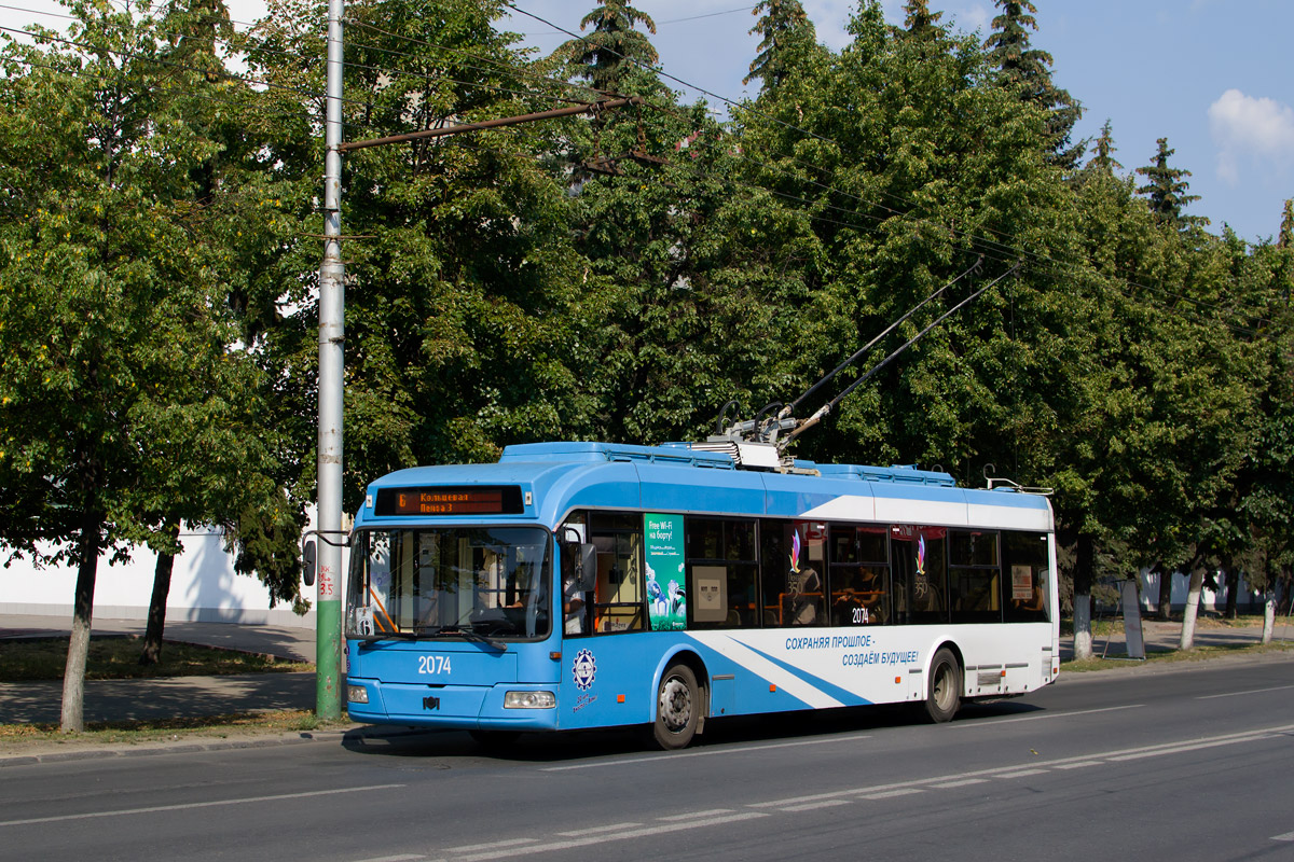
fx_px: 1887
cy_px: 431
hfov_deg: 37.9
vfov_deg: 25.8
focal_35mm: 52
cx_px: 647
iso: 200
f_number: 6.3
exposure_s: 1/1000
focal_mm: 35
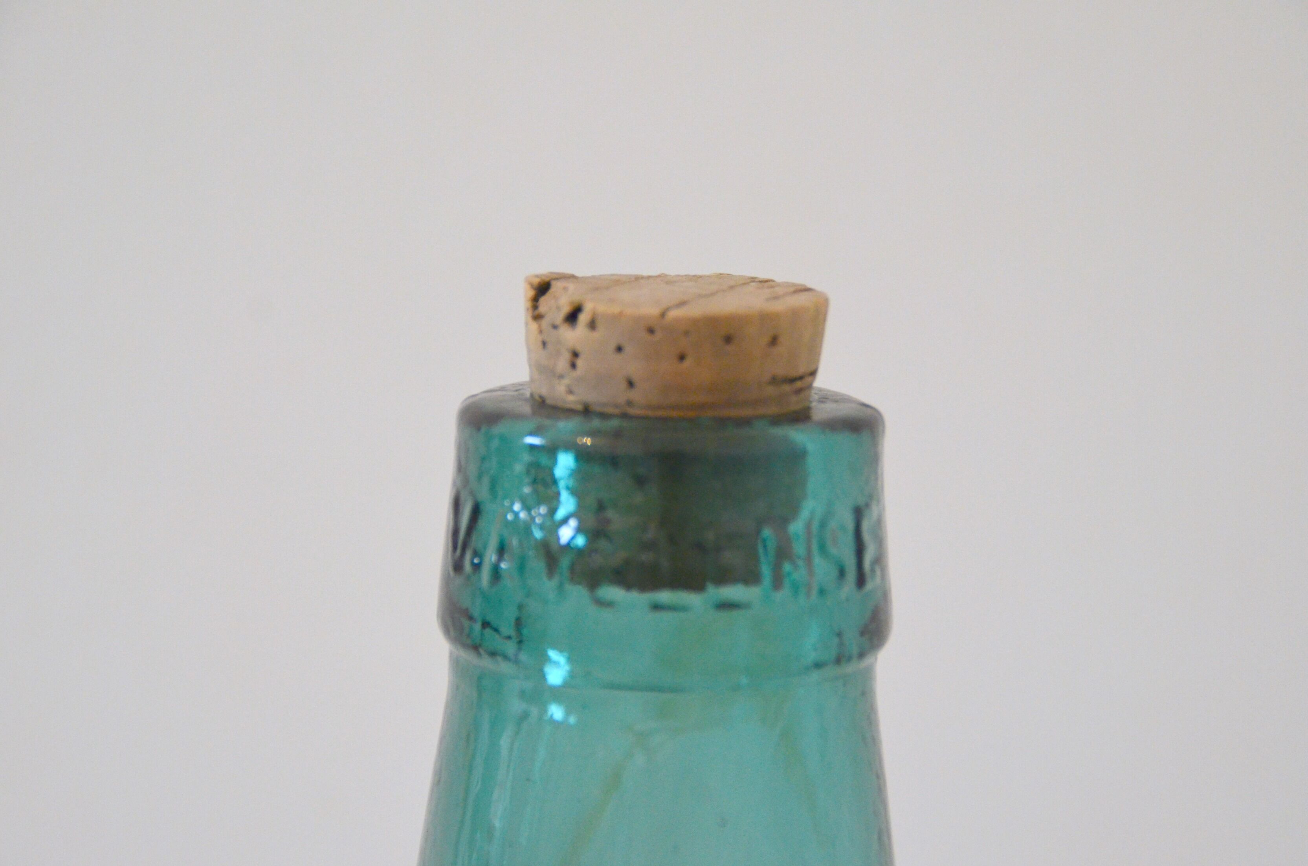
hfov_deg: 22.7
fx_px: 3263
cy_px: 433
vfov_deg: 15.1
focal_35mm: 90
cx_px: 654
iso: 1800
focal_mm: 60
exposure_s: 1/125
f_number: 5
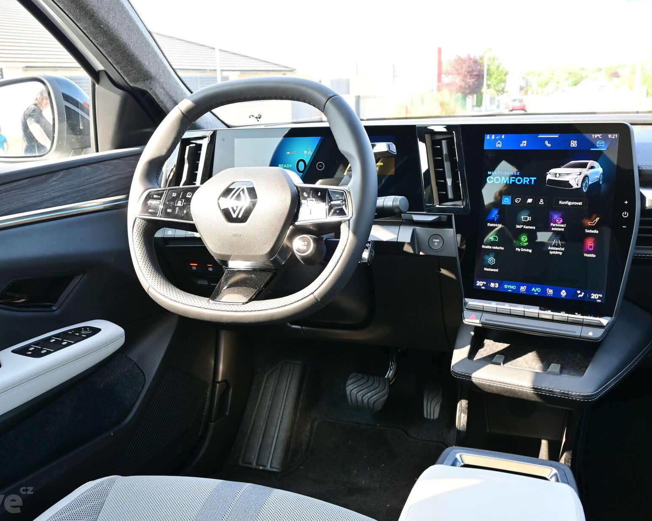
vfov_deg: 43.8
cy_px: 252
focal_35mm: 34
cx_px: 333
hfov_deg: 53.4
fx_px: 648
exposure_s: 1/50
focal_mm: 19
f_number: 6.3
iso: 250
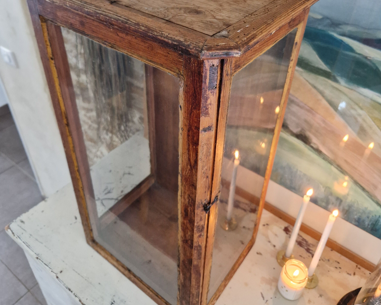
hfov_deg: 58.8
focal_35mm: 30
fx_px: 338
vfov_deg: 47.7
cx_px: 191
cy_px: 100
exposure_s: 1/100
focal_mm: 5.4
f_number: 1.8
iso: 640
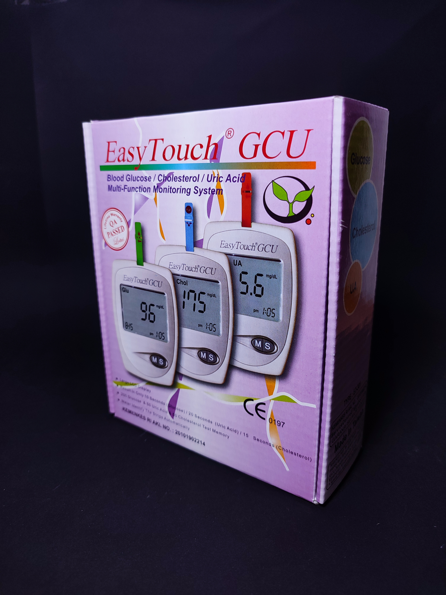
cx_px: 223
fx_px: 429
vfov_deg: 69.4
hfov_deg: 54.9
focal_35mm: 25
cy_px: 298
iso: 199
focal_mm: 6.04
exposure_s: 1/33
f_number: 1.9
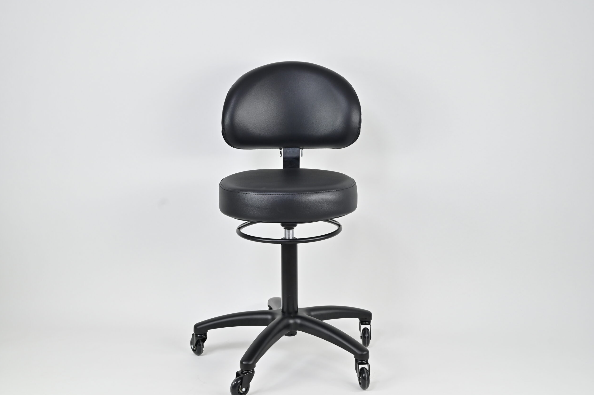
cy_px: 200
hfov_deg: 38.9
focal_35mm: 51
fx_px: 841
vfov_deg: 26.4
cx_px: 301
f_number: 6.3
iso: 640
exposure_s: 1/100
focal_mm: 50
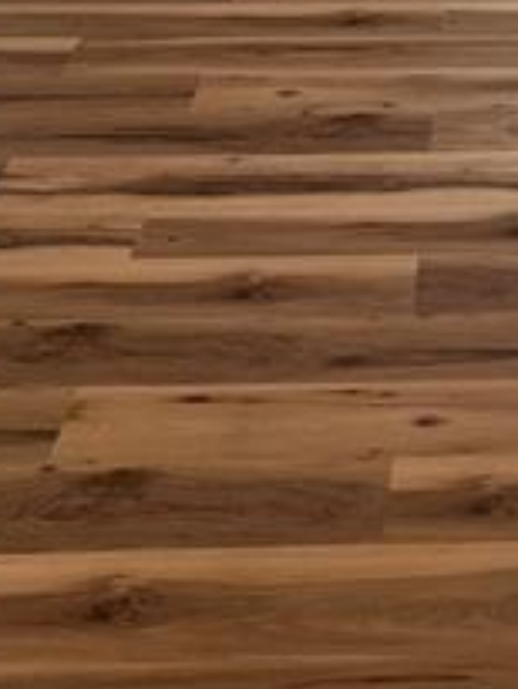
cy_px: -397
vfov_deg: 18.7
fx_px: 1794
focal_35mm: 90
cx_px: 706
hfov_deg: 15.5
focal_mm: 6.76
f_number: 1.78
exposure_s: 1/60
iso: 320
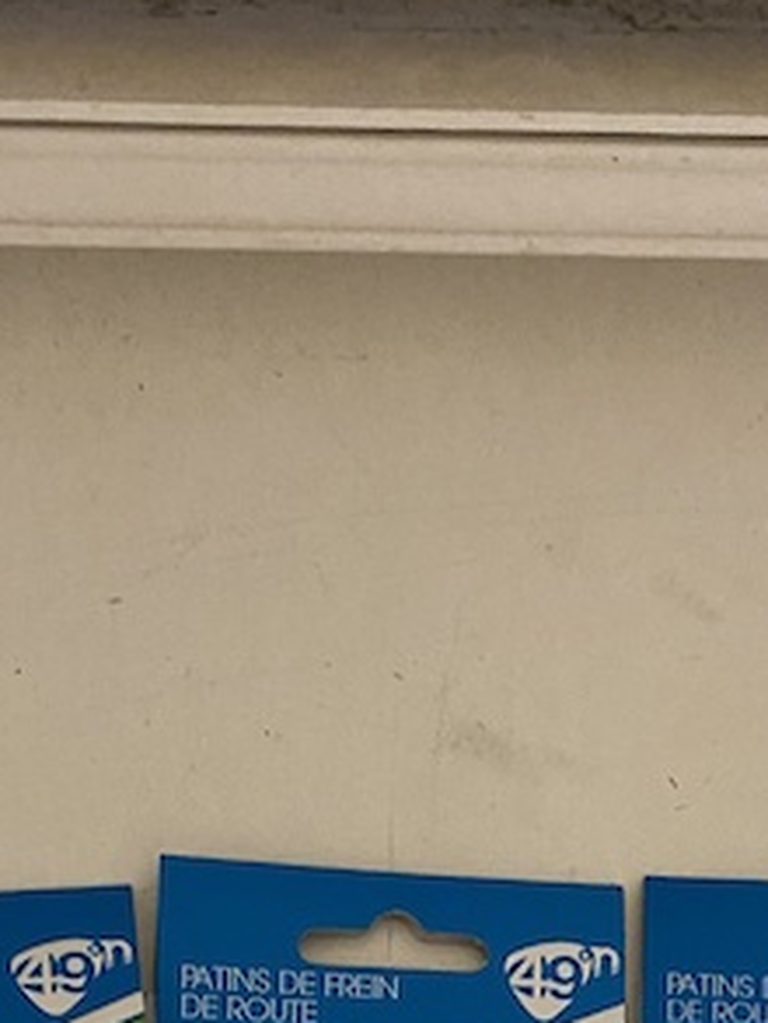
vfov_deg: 24.3
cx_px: 408
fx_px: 2099
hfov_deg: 20.7
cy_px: 1295
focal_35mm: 71
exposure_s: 1/40
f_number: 1.8
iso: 320
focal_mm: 4.25
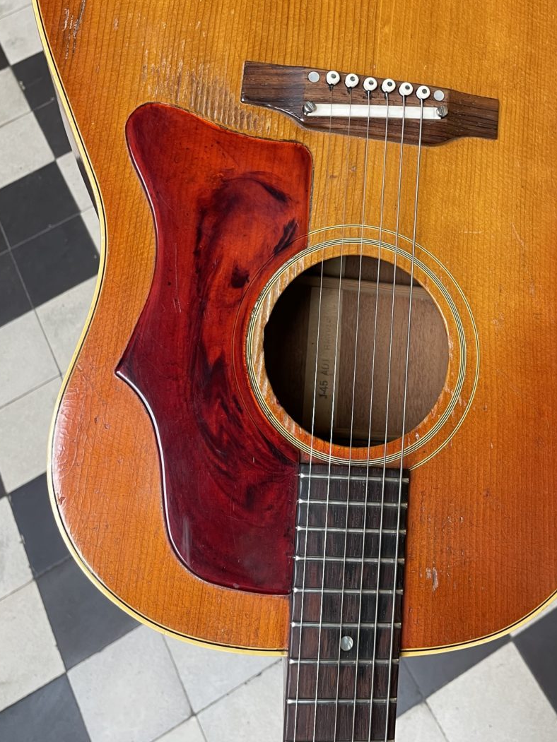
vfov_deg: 47.8
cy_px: 222
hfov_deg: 37.5
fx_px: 815
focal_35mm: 38
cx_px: 351
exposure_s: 1/50
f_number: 1.6
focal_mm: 4.2
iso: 64
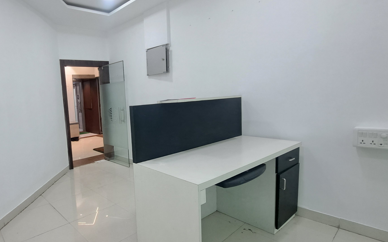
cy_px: 121
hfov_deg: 80.8
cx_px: 115
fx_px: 211
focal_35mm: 20
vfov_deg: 59.6
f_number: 2.2
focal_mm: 1.74
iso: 160
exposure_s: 1/50
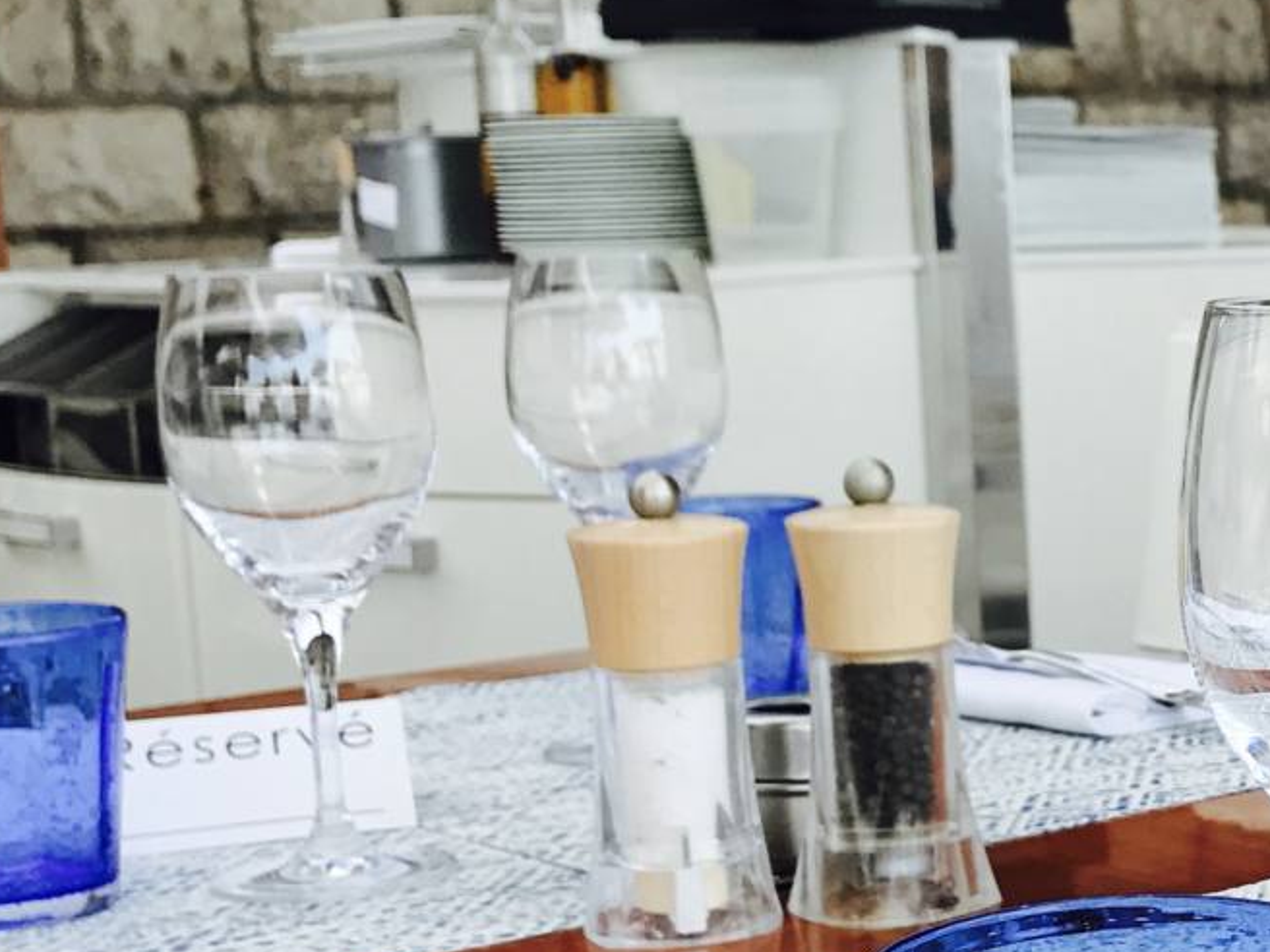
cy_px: 699
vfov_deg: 17.9
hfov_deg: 22.3
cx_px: 1466
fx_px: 3008
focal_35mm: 82
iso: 20
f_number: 1.8
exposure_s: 1/541
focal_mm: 3.99
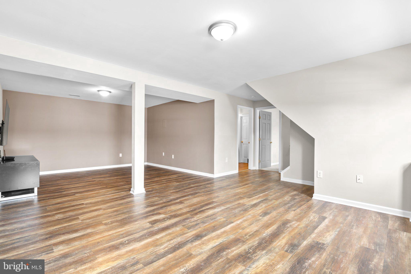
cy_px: 137
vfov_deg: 73.7
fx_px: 183
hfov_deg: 96.7
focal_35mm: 16
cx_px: 206
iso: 100
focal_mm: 16
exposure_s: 2.5
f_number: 8
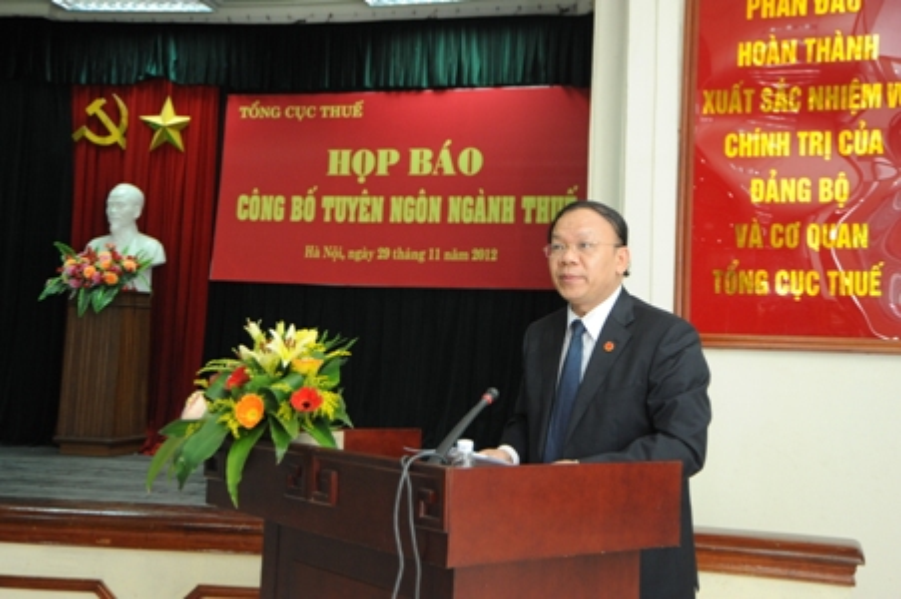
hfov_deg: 41.1
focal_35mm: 48
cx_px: 450
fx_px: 1200
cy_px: 300
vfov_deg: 28.0
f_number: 5.6
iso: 3200
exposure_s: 1/125
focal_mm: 48
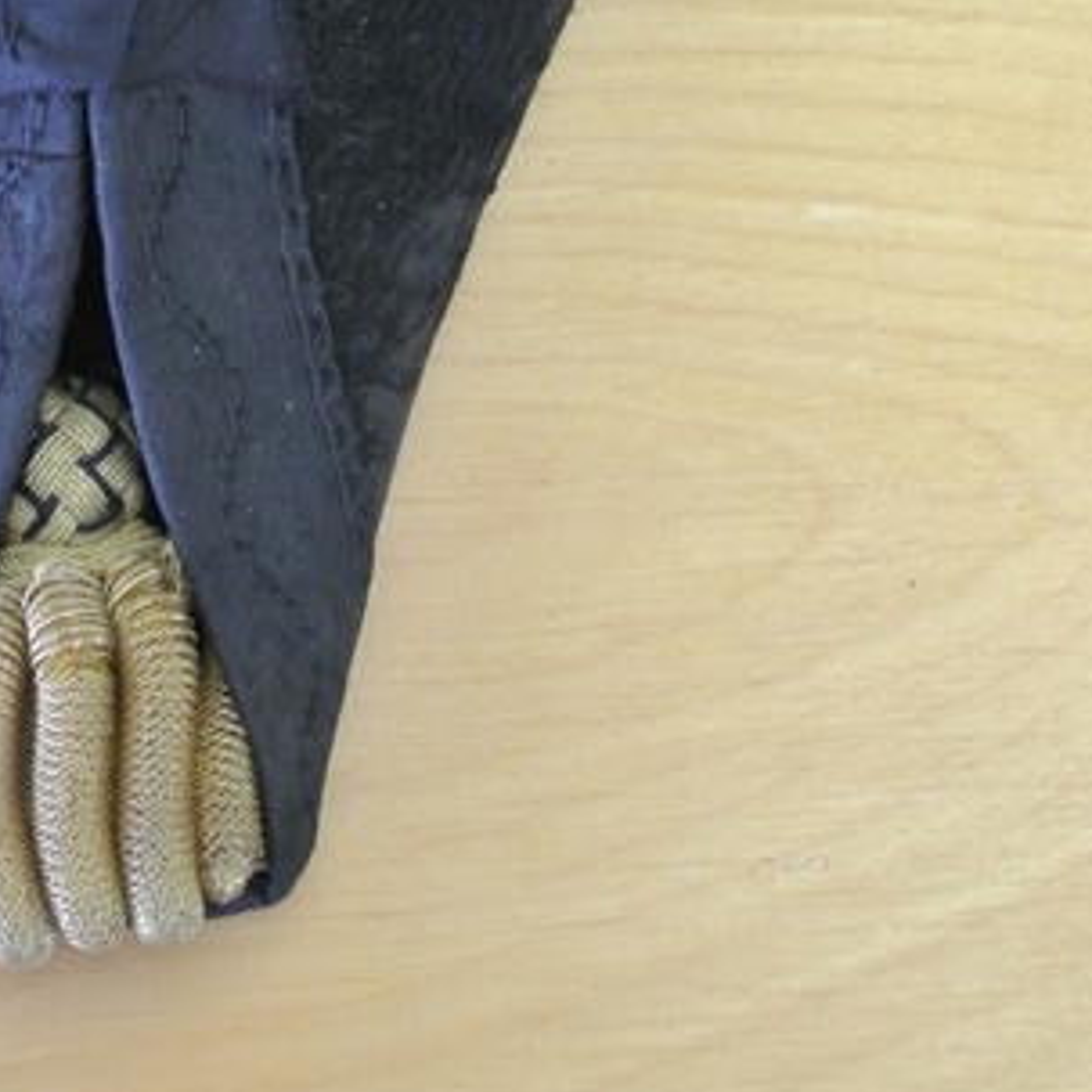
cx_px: 74
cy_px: -627
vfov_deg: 12.5
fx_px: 4711
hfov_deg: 13.1
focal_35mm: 132
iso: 900
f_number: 4.5
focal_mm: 17.5
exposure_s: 1/30
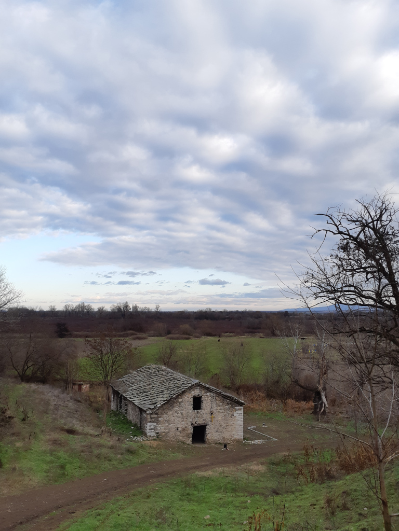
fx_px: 400
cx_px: 200
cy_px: 266
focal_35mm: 26
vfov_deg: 67.3
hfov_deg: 53.1
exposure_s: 1/608
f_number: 1.7
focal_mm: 3.93
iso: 40
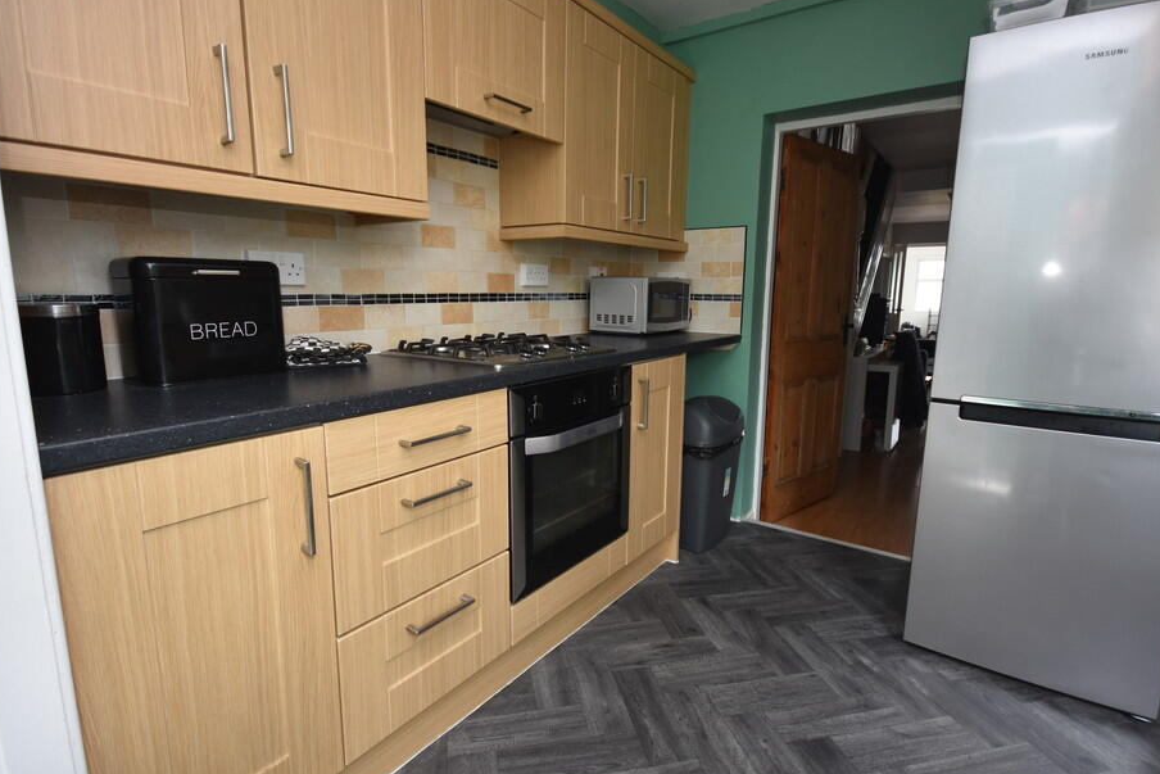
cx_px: 576
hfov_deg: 93.3
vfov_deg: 70.5
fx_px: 548
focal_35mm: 17
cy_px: 382
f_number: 4
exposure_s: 1/60
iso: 320
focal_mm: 10
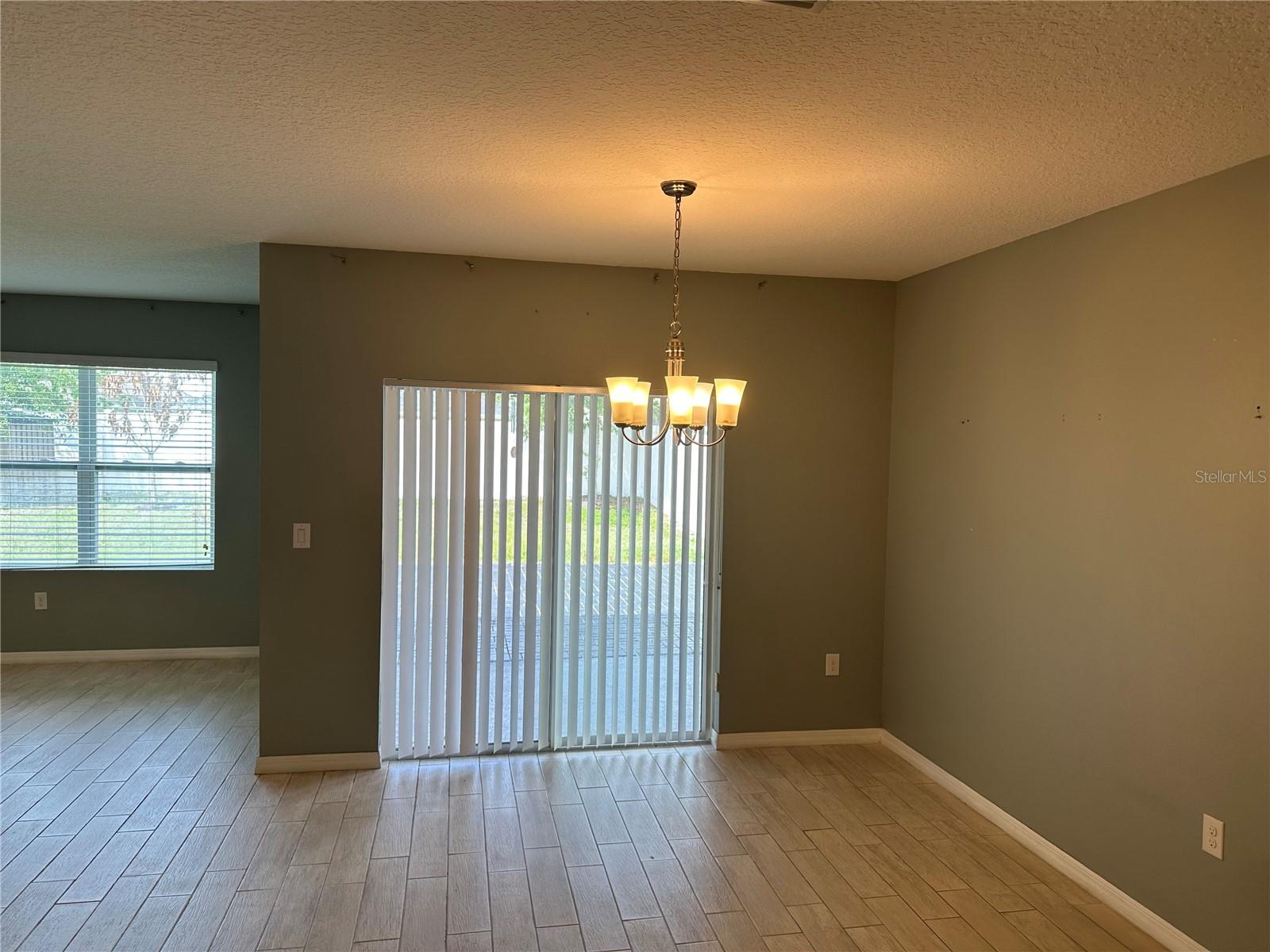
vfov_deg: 56.8
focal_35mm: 24
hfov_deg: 71.6
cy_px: 476
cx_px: 635
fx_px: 881
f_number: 1.78
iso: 80
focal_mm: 6.86
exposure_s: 1/175
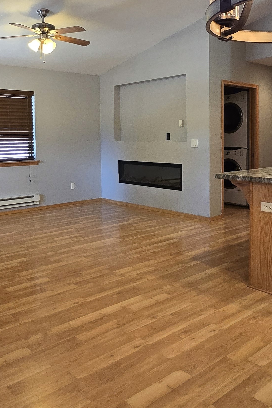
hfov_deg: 40.0
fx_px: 374
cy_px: 160
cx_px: 130
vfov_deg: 56.7
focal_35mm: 33
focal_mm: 1.7
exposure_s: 1/60
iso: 250
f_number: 2.2
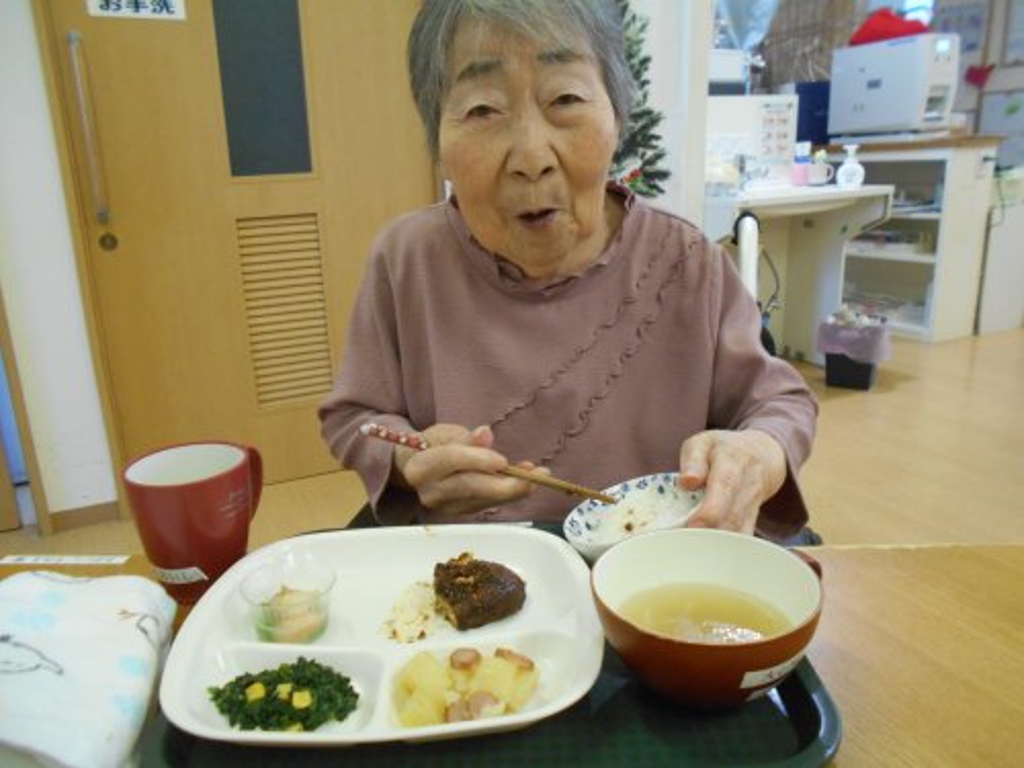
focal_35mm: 26
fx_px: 769
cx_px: 512
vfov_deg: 53.1
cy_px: 384
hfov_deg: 67.3
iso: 400
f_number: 3.2
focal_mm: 4.6
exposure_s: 1/15
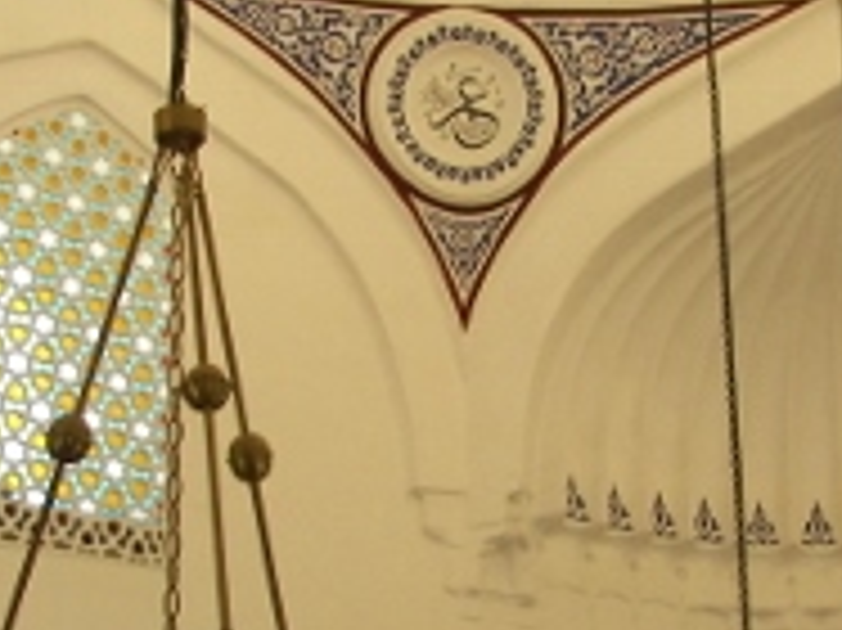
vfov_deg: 13.9
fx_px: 2577
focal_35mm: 106
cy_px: 457
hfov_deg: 18.6
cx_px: 455
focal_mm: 6
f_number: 2.8
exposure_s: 1/20
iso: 100
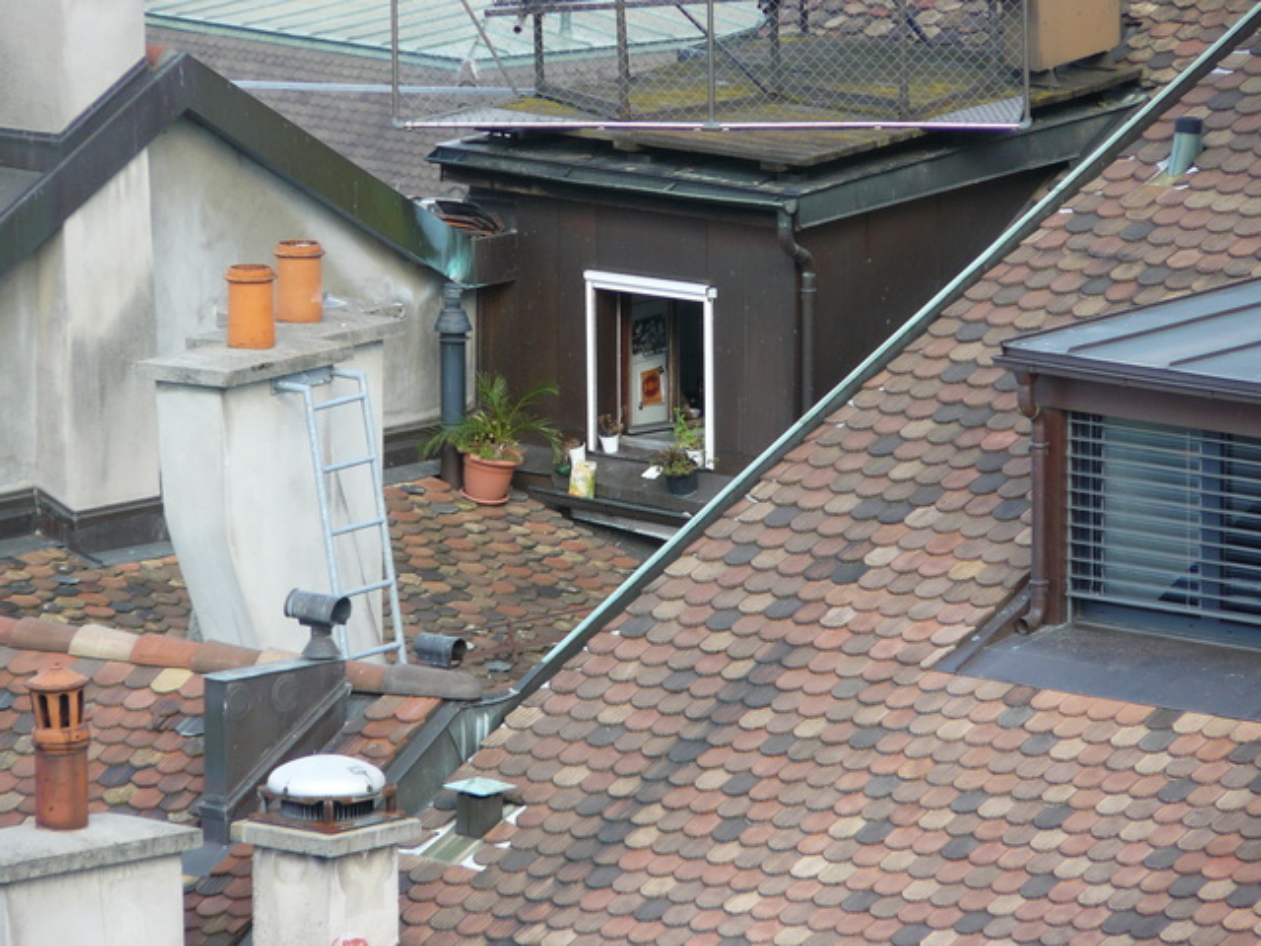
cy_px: 473
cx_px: 630
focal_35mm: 432
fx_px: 15737
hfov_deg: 4.6
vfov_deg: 3.4
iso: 100
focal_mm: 72
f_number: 4
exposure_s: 1/160
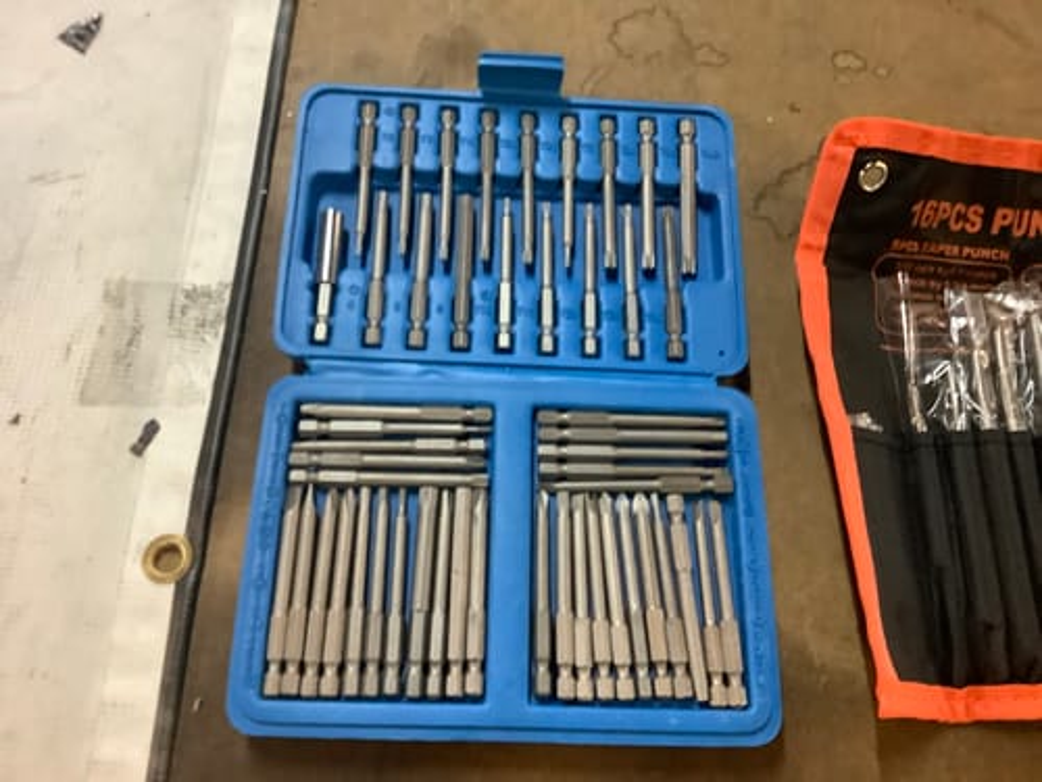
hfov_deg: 58.4
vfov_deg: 45.4
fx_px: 933
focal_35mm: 31
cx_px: 521
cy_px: 391
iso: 400
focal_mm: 3.3
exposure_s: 1/50
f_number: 2.4
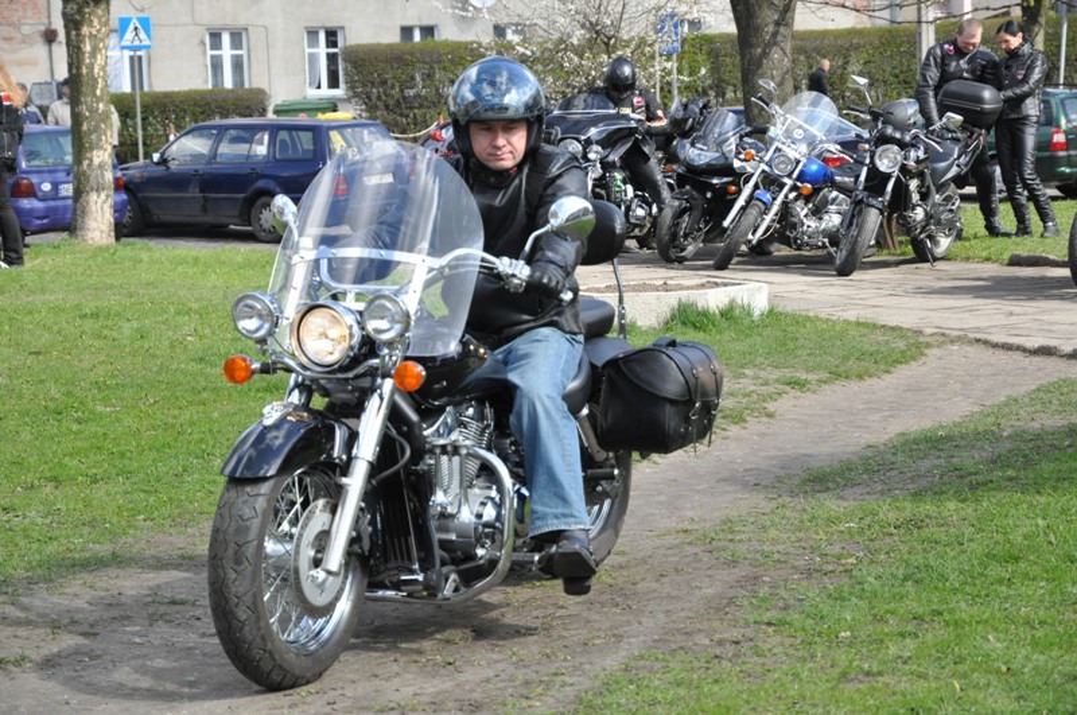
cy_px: 358
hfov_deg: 20.9
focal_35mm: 98
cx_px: 538
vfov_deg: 14.0
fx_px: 2913
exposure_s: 1/1250
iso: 1000
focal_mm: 65
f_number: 5.3
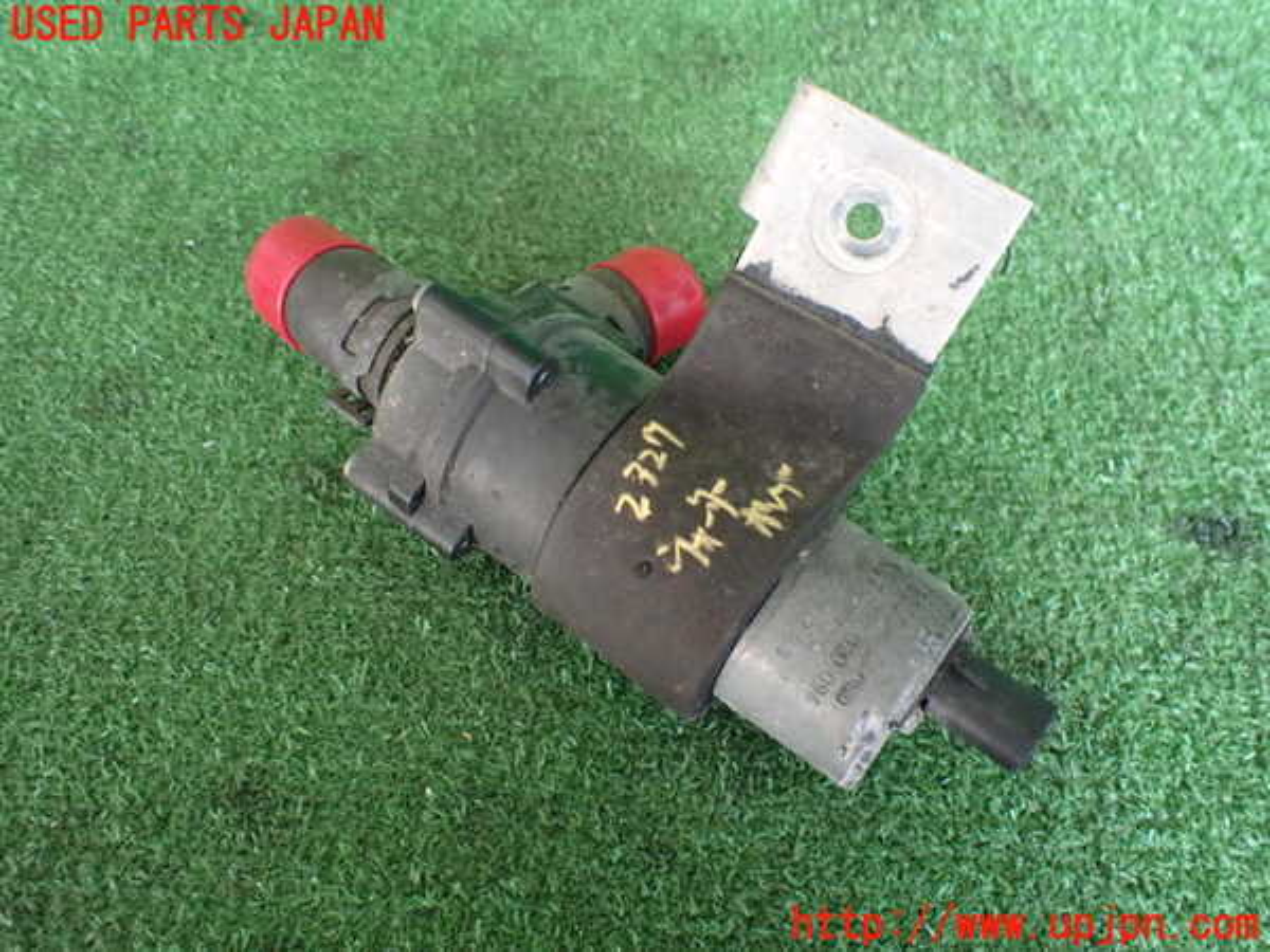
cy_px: 476
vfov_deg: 46.8
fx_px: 1101
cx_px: 635
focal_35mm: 30
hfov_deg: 60.0
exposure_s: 1/100
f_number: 2.3
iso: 800
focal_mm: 5.4
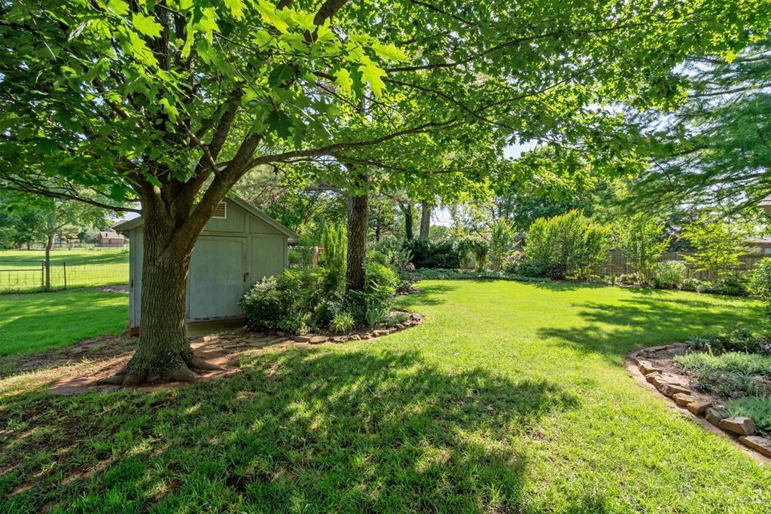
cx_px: 386
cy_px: 257
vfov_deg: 73.7
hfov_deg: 96.8
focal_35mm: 16
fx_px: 343
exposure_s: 1/250
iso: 200
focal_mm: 16
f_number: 7.1
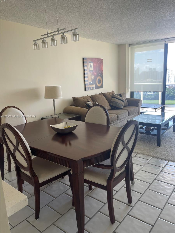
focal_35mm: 26
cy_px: 116
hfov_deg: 53.1
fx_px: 175
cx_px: 88
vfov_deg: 67.3
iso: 40
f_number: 1.6
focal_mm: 4.2
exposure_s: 1/120
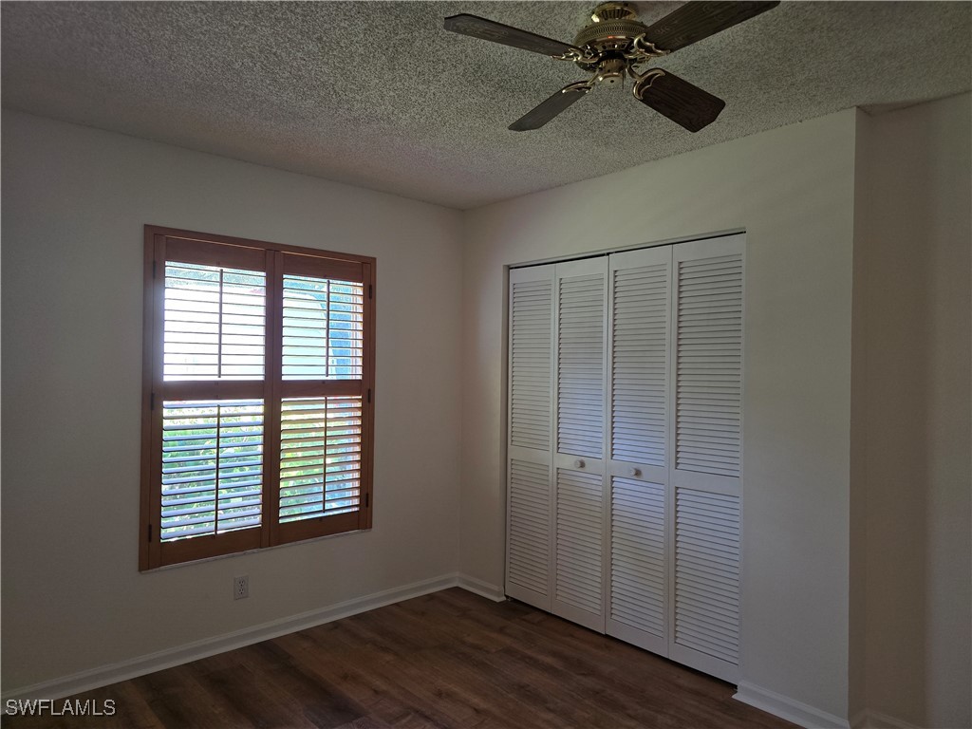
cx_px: 486
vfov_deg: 58.9
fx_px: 646
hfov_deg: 73.9
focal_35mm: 23
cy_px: 364
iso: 320
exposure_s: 1/120
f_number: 1.7
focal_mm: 6.3
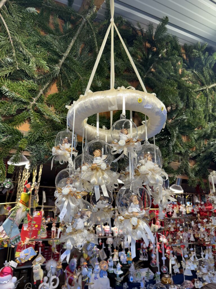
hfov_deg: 56.8
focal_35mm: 24
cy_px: 144
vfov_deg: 71.6
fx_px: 200
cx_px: 108
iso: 64
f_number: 1.78
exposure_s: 1/121
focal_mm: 6.76
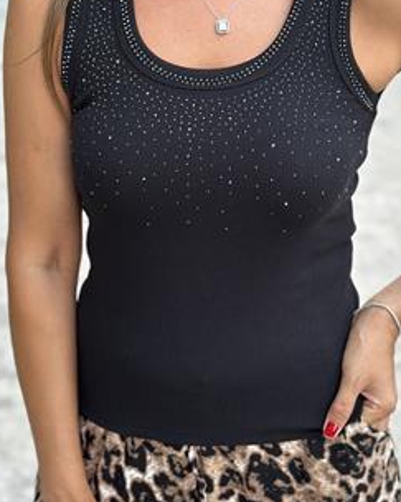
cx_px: 238
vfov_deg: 24.4
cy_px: 210
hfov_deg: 19.6
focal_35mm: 78
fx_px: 1158
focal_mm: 6.86
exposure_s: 1/90
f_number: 1.78
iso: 125
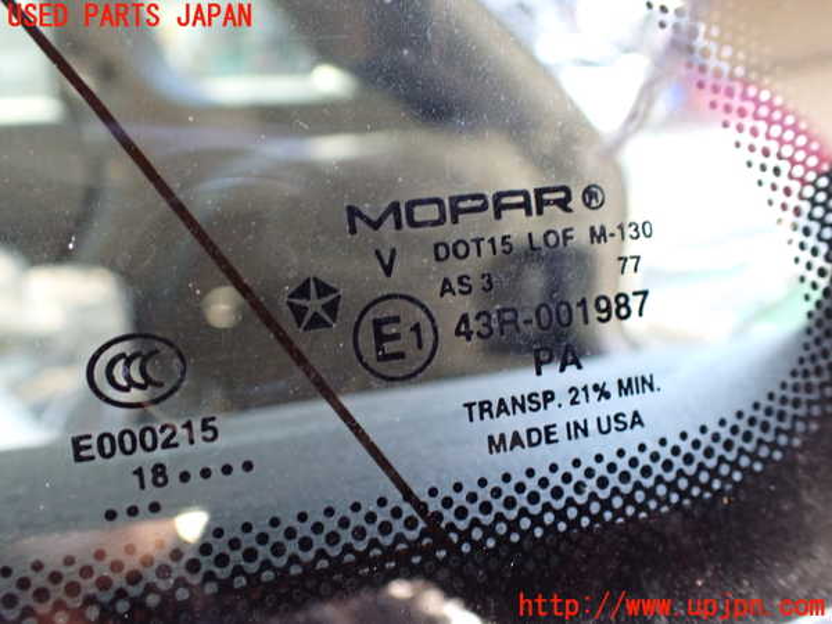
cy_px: 312
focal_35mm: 30
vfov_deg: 46.8
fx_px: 721
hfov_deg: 60.0
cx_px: 416
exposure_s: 1/40
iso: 800
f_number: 2.3
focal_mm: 5.4
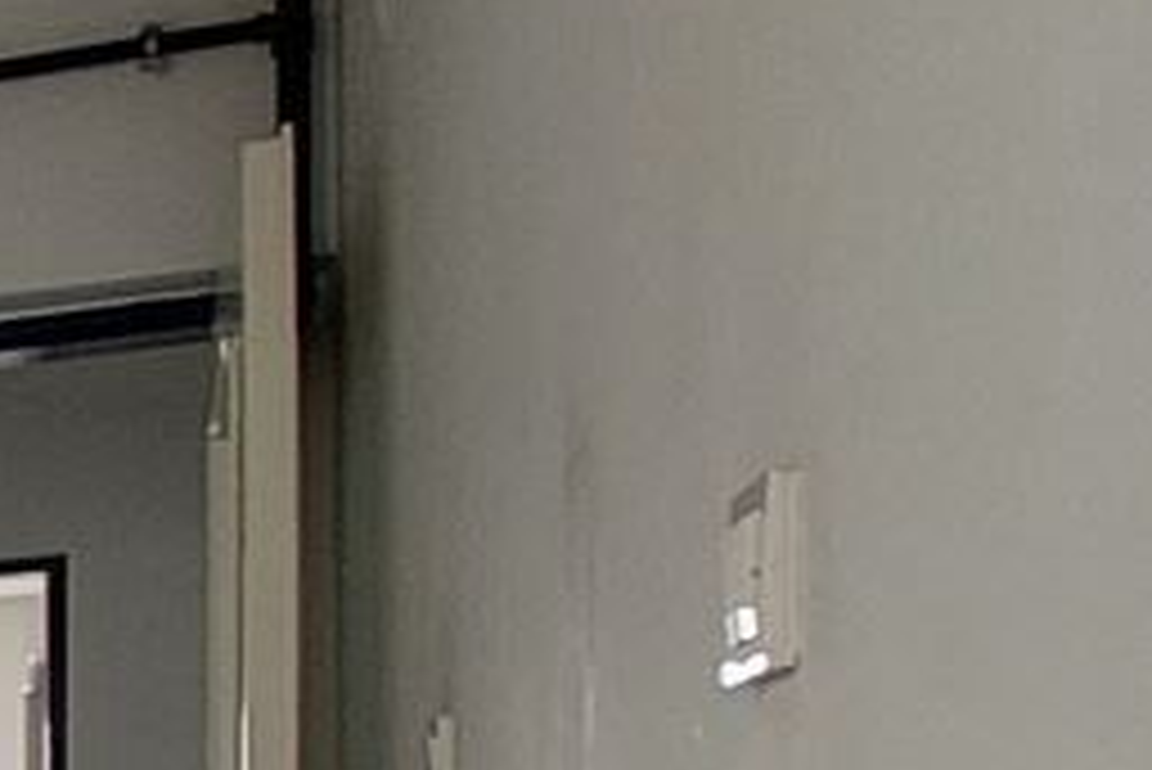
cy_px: 1009
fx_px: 2433
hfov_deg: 14.3
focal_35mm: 76
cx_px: -1746
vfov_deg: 16.9
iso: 40
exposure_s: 1/106
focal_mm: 1.74
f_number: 2.2
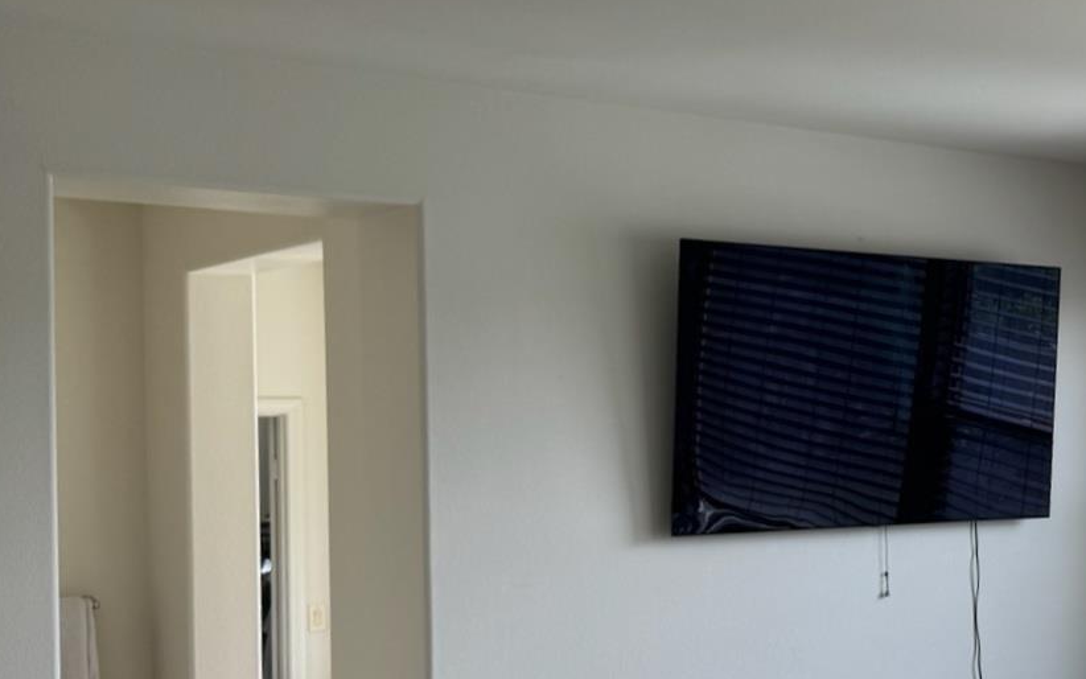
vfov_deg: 21.6
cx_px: 1011
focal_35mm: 60
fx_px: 1776
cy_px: 416
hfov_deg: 32.1
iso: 64
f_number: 1.78
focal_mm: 6.76
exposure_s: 1/222
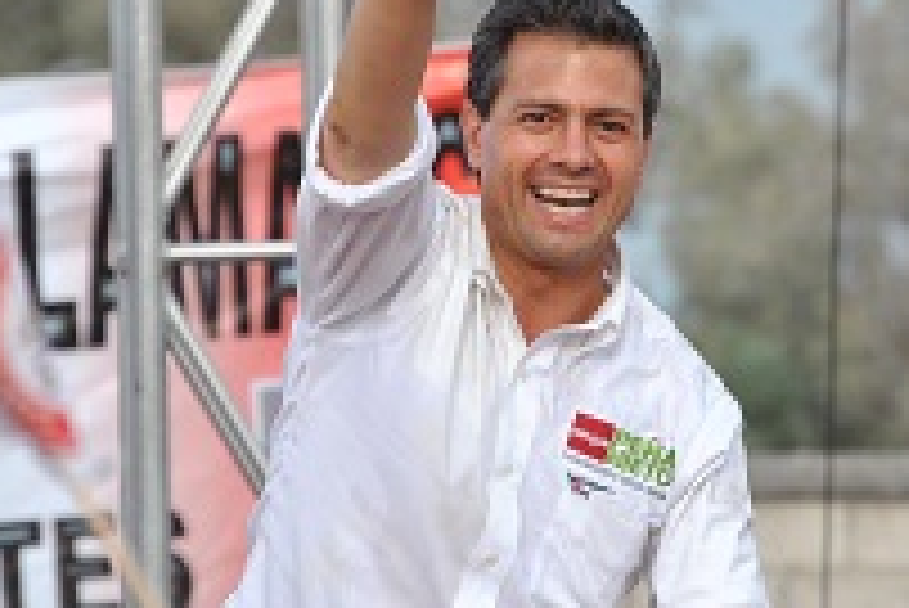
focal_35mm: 595
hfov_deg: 3.5
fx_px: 15034
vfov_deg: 2.3
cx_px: 572
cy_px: 200
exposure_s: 1/500
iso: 400
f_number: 8
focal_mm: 200
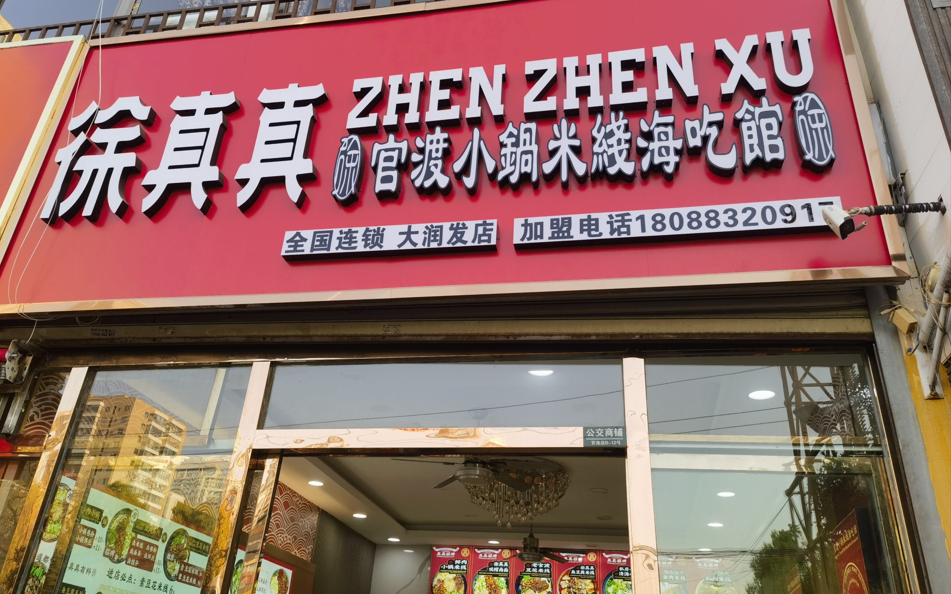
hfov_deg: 64.6
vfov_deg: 43.1
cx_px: 470
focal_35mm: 29
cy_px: 283
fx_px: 752
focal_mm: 6.67
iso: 50
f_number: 1.9
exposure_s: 1/323
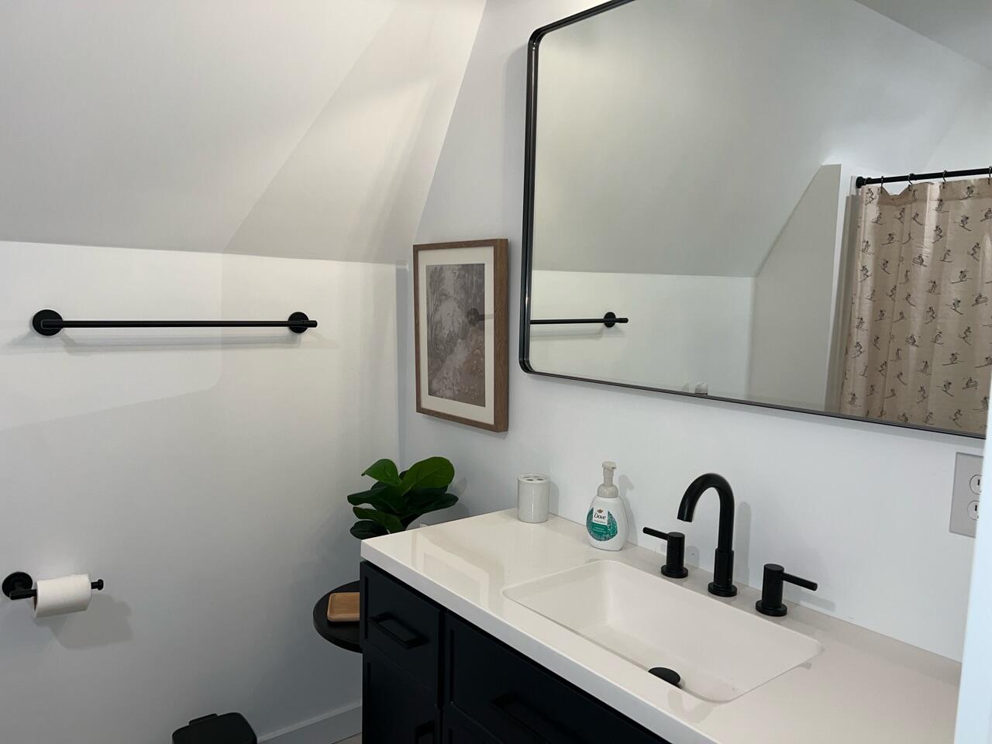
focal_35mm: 26
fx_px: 745
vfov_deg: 53.1
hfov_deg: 67.3
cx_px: 496
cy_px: 372
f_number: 1.5
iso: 50
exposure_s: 1/120
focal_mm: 5.7
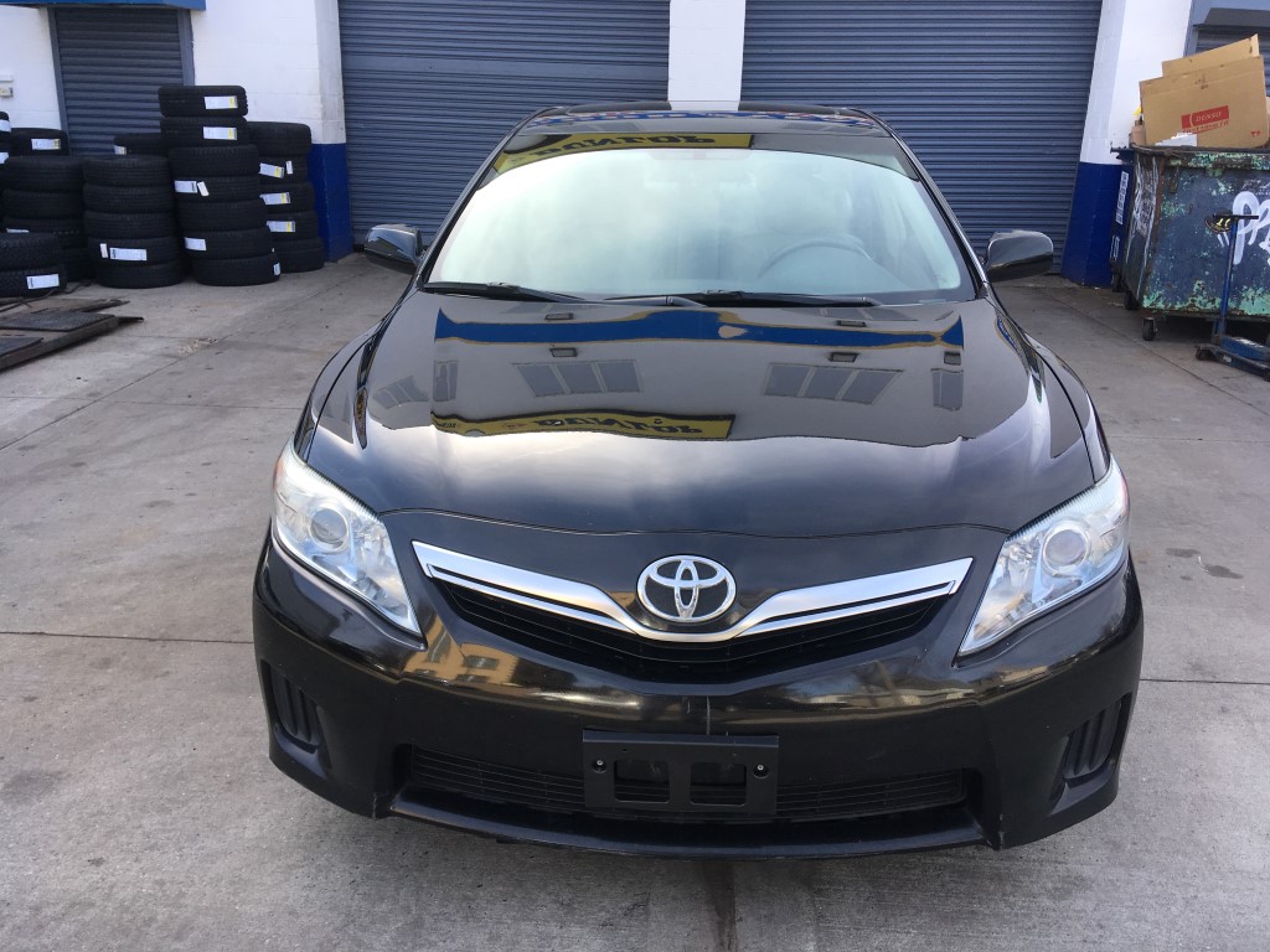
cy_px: 476
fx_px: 1064
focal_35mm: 29
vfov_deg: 48.2
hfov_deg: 61.7
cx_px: 635
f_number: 2.2
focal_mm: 4.15
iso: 25
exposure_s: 1/331
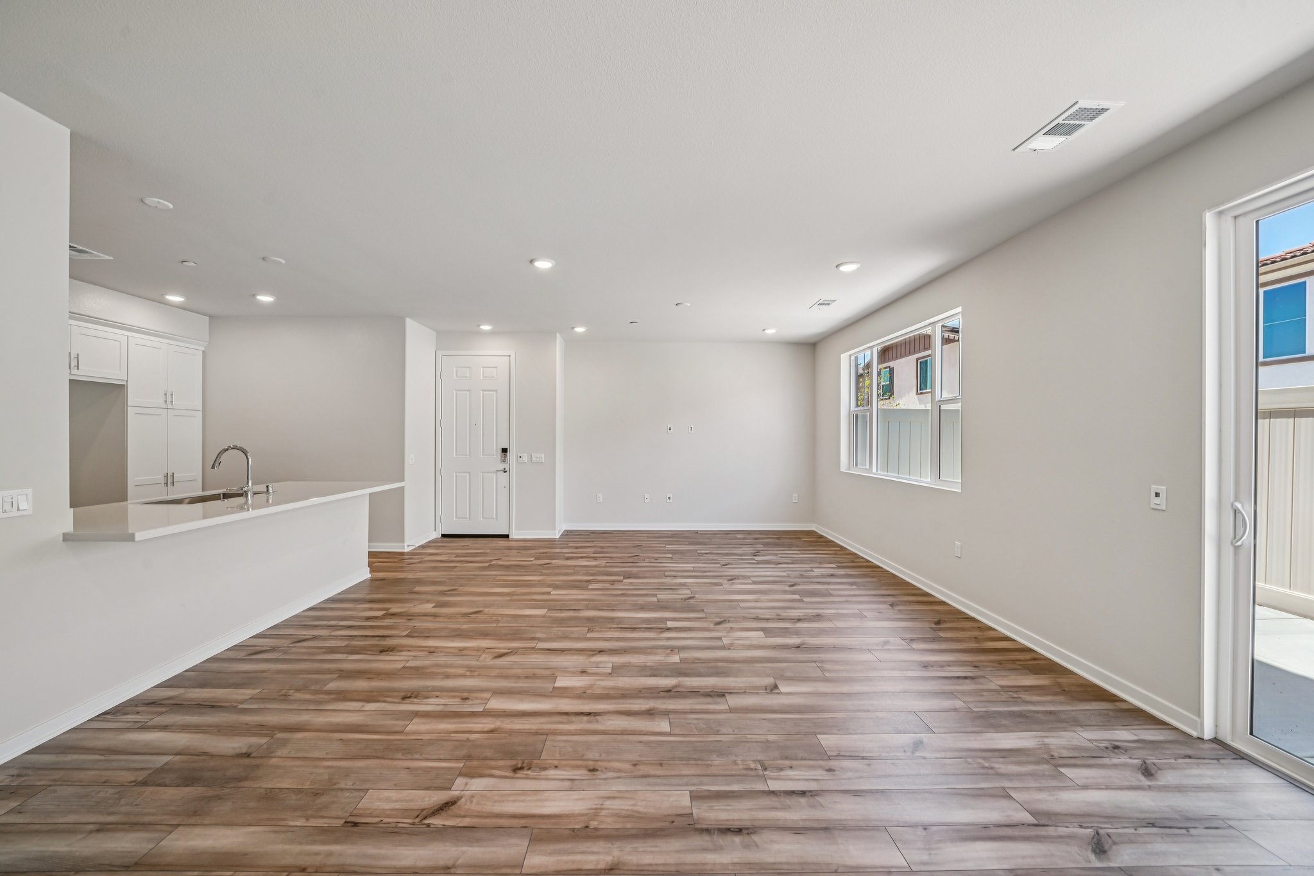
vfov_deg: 85.4
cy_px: 438
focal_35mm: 13
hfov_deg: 108.3
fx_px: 474
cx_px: 657
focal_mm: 13
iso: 250
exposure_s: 1/30
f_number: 8
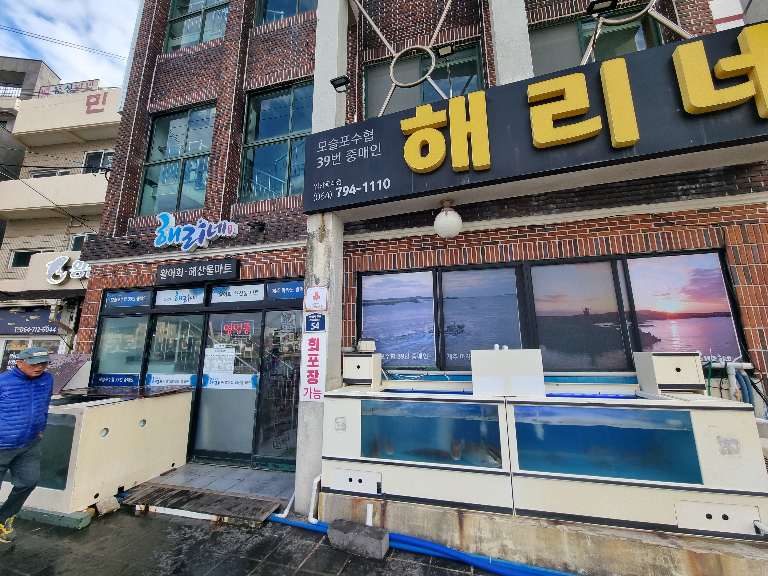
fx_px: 288
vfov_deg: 89.9
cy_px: 288
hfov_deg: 106.2
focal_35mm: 13
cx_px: 384
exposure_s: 1/449
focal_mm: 2.2
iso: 50
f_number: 2.2
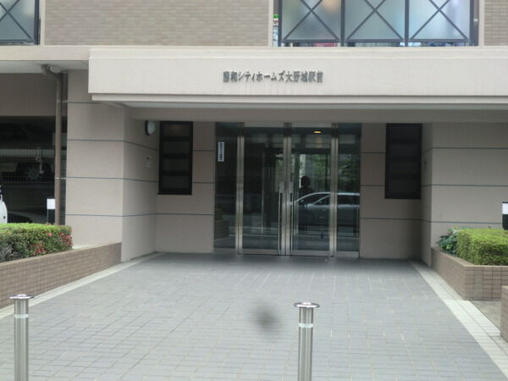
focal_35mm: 54
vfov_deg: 27.0
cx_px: 254
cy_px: 190
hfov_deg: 35.5
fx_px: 792
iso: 50
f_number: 4.5
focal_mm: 9.8
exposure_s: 1/60
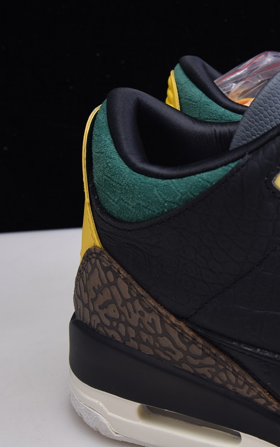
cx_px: 323
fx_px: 904
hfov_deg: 16.9
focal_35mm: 74
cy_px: 223
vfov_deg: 27.9
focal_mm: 48
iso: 100
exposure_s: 1/125
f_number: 11
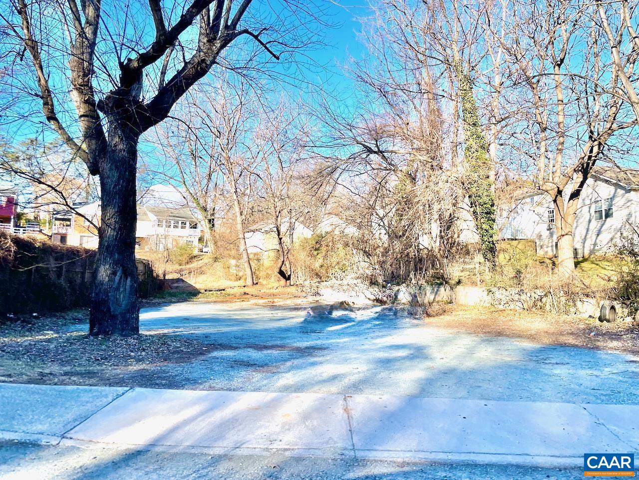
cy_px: 240
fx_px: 480
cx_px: 320
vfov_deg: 53.1
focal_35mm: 26
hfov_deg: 67.3
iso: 32
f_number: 1.6
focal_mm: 4.2
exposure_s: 1/1221
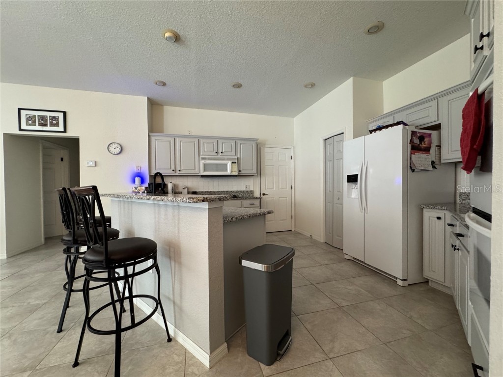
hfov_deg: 102.1
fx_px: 203
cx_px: 252
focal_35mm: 14
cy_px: 188
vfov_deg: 85.7
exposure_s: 1/66
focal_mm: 2.22
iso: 320
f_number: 2.2
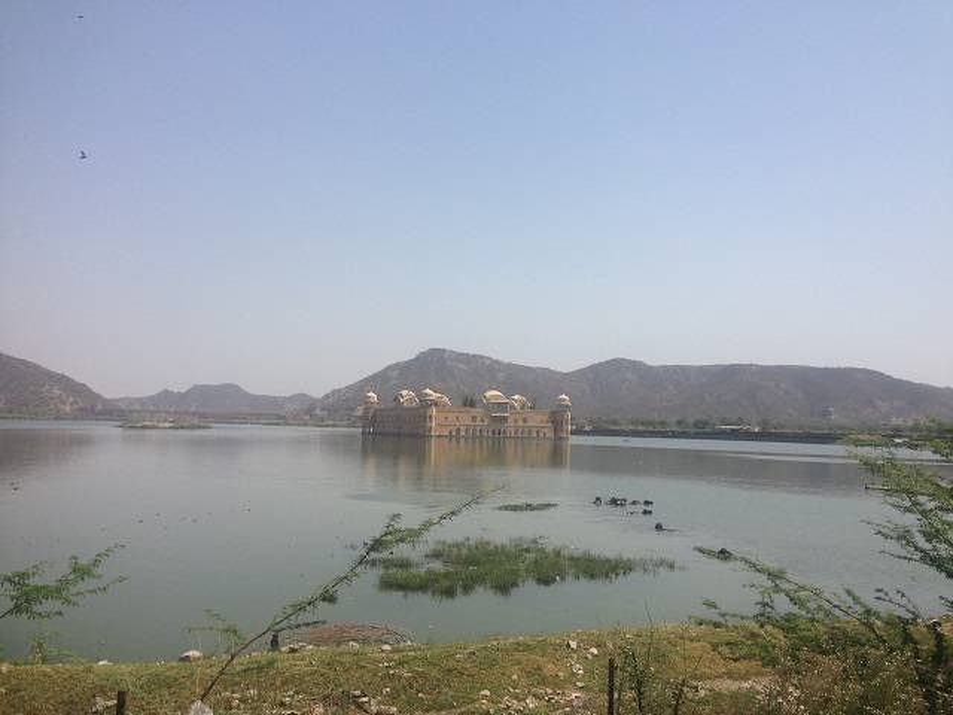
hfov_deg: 55.4
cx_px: 476
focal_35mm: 33
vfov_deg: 42.9
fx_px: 909
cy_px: 358
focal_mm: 4.12
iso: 50
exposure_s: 1/2584
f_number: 2.4
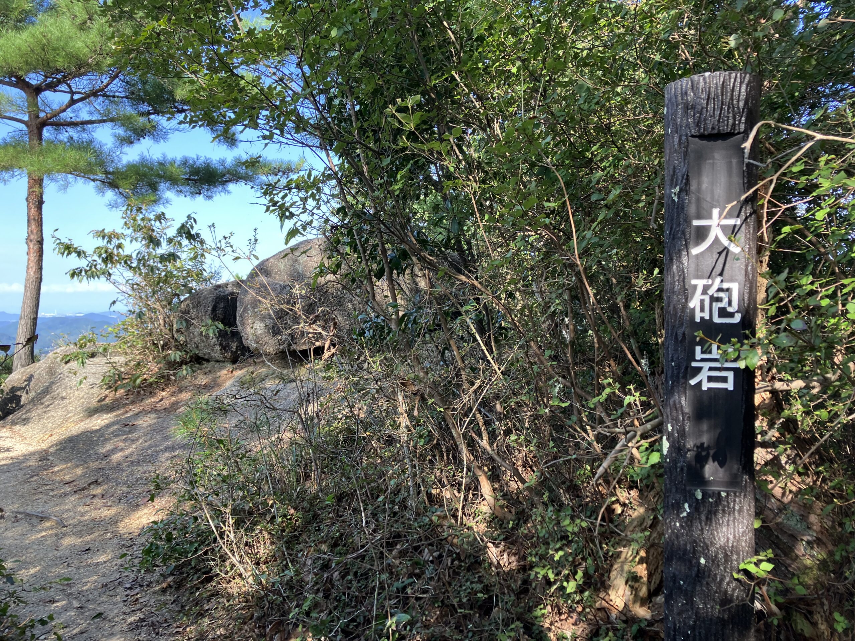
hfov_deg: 63.4
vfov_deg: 49.7
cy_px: 320
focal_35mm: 28
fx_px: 692
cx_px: 428
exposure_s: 1/170
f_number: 1.8
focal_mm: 3.99
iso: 32
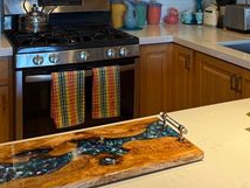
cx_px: 172
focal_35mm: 56
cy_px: -12
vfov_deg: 24.6
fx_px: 405
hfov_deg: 33.9
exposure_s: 1/120
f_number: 1.78
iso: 200
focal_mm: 6.76
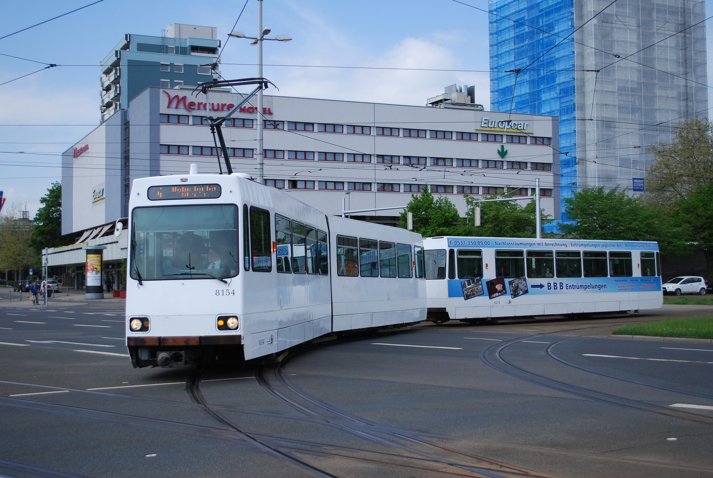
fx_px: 952
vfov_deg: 28.2
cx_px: 356
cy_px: 239
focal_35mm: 48
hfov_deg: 41.1
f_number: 5
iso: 200
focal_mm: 32
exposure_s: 1/1000
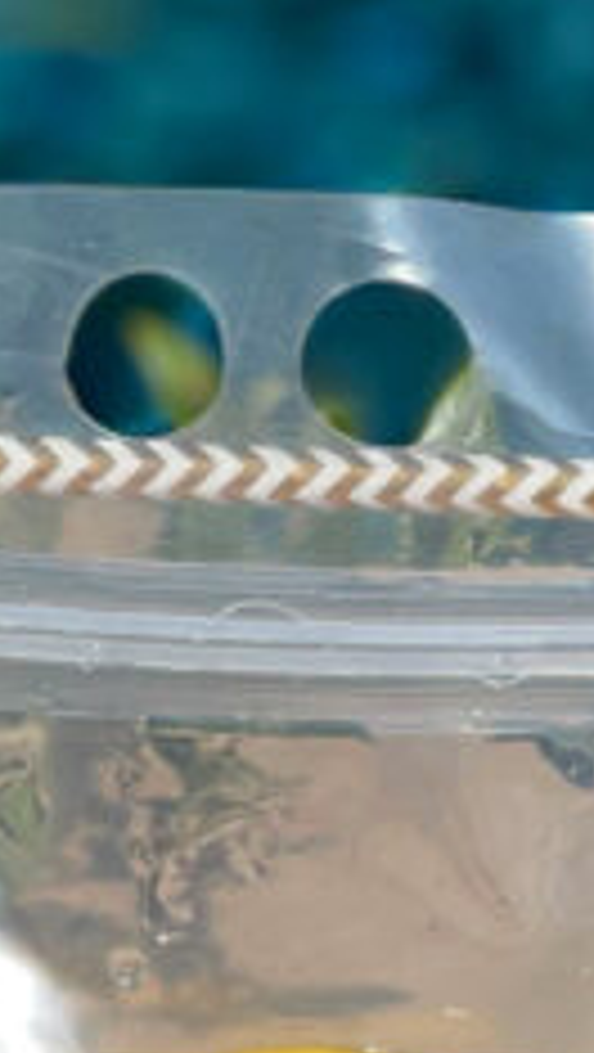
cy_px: 968
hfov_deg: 4.0
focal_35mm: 305
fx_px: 8522
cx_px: 387
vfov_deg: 7.1
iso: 20
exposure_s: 1/1167
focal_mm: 7.5
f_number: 2.2
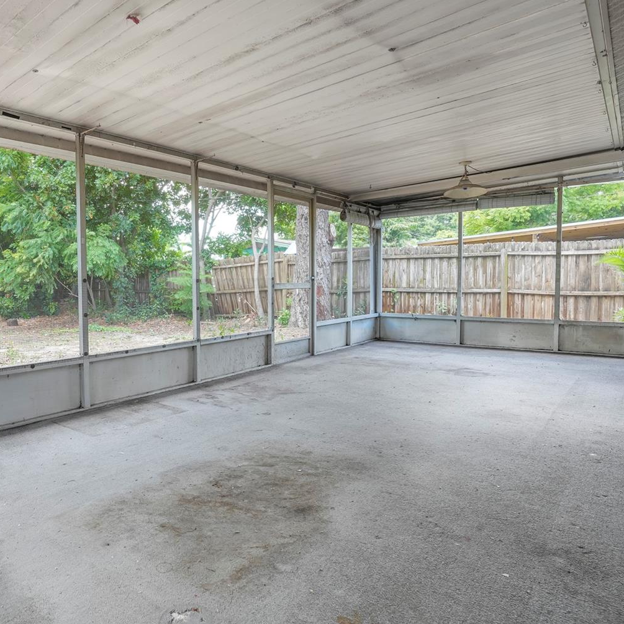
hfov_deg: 64.9
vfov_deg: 67.3
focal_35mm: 23
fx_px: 469
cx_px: 192
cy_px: 309
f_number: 8
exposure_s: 1/15
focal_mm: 17
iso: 500
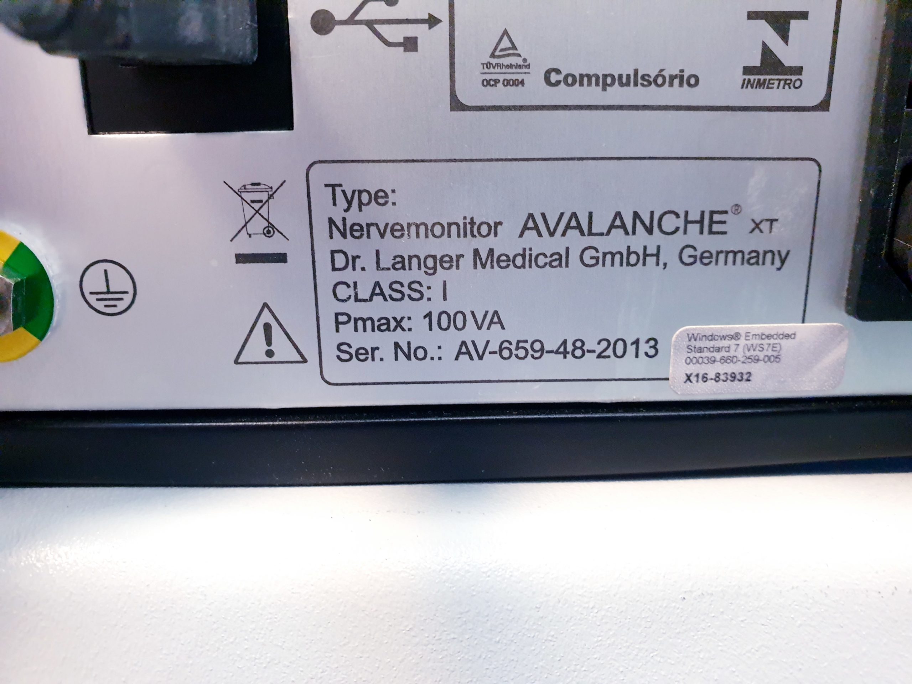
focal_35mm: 26
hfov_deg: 67.3
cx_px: 456
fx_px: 685
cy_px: 342
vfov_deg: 53.1
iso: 500
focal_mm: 4.3
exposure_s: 1/50
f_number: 2.4
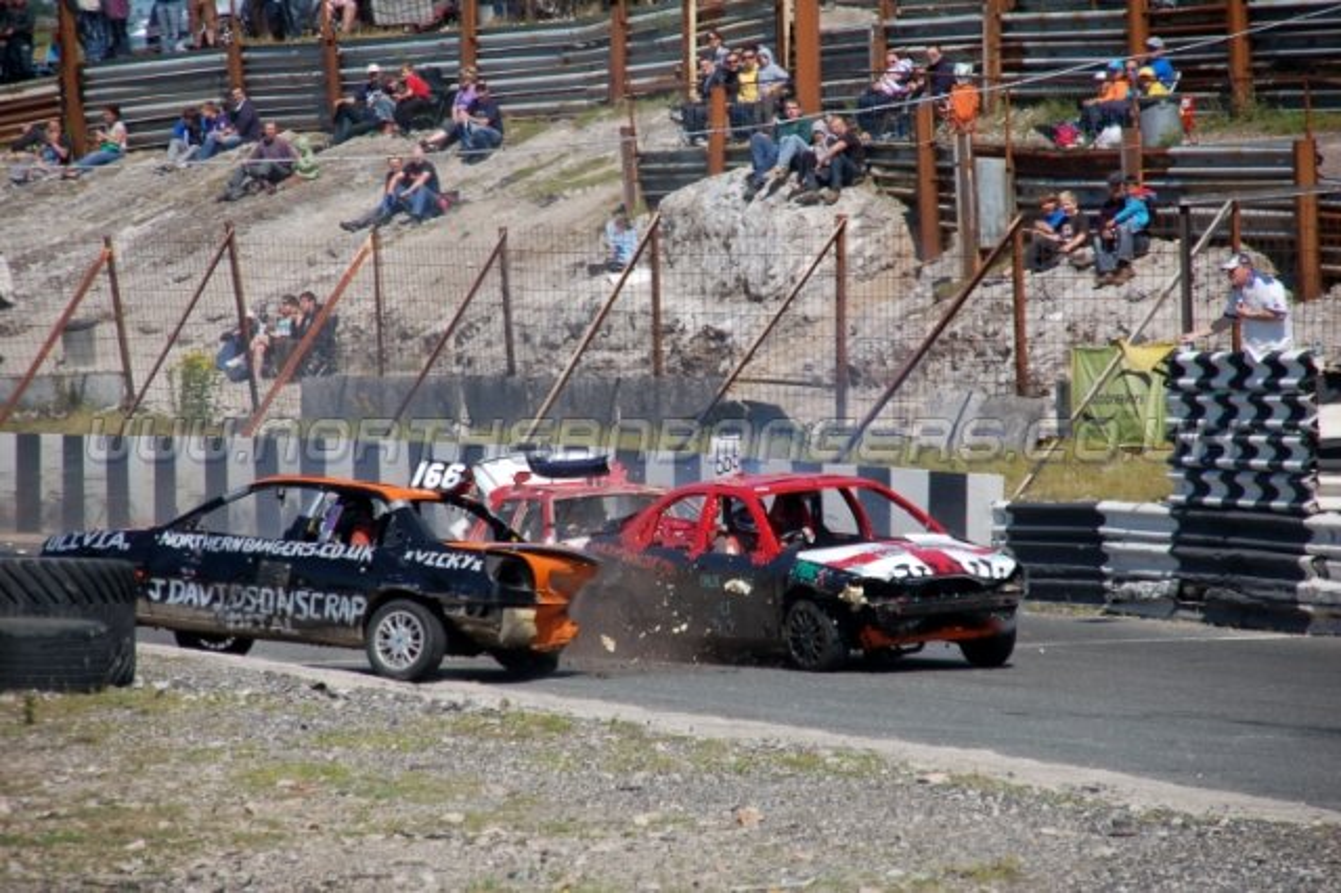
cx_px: 670
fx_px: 7539
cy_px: 446
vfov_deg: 6.8
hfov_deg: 10.2
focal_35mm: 202
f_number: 6
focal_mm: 135
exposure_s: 1/1000
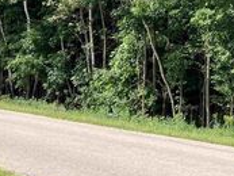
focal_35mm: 81
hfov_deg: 22.5
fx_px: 548
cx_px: 266
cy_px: -55
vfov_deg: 17.1
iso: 32
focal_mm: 3.99
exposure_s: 1/676
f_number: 1.8
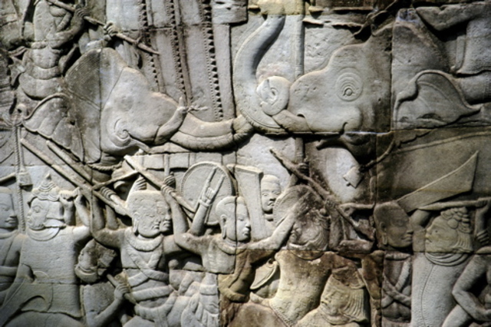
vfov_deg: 10.7
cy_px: 164
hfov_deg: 16.1
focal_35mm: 128
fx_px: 1738
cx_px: 246
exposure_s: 1/250
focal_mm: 85
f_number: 8
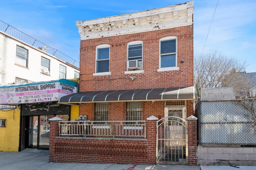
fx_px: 128
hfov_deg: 90.0
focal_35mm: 18
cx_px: 128
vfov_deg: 67.4
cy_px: 85
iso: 640
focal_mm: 18
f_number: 14
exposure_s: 1/200
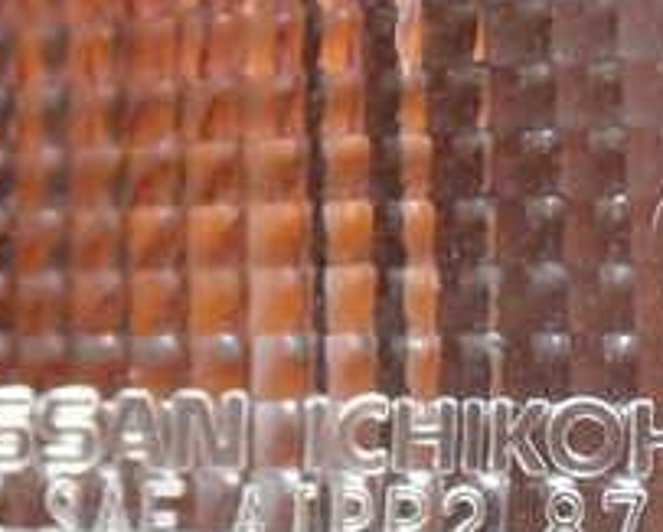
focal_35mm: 118
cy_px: 339
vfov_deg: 13.1
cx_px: 670
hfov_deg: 15.9
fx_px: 2319
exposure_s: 1/60
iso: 200
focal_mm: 7.31
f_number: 2.8
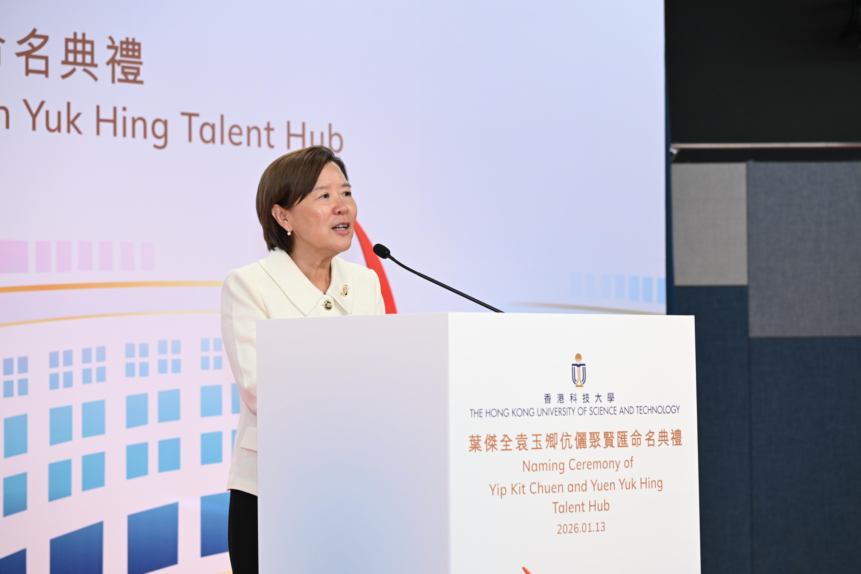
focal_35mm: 120
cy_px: 287
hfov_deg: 17.1
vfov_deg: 11.4
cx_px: 430
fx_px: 2870
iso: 2000
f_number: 5.6
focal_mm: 120
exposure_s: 1/200
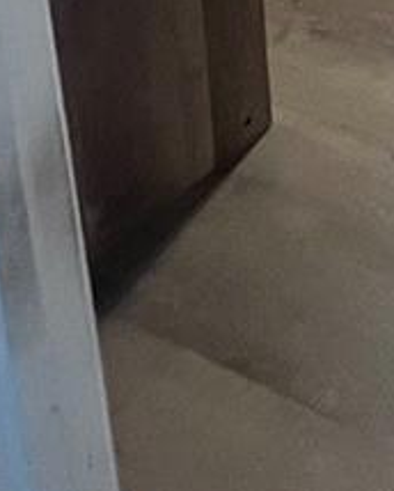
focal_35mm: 71
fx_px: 1032
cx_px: 747
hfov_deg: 17.0
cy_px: -411
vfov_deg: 19.4
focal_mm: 1.57
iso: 640
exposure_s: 1/60
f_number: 1.8
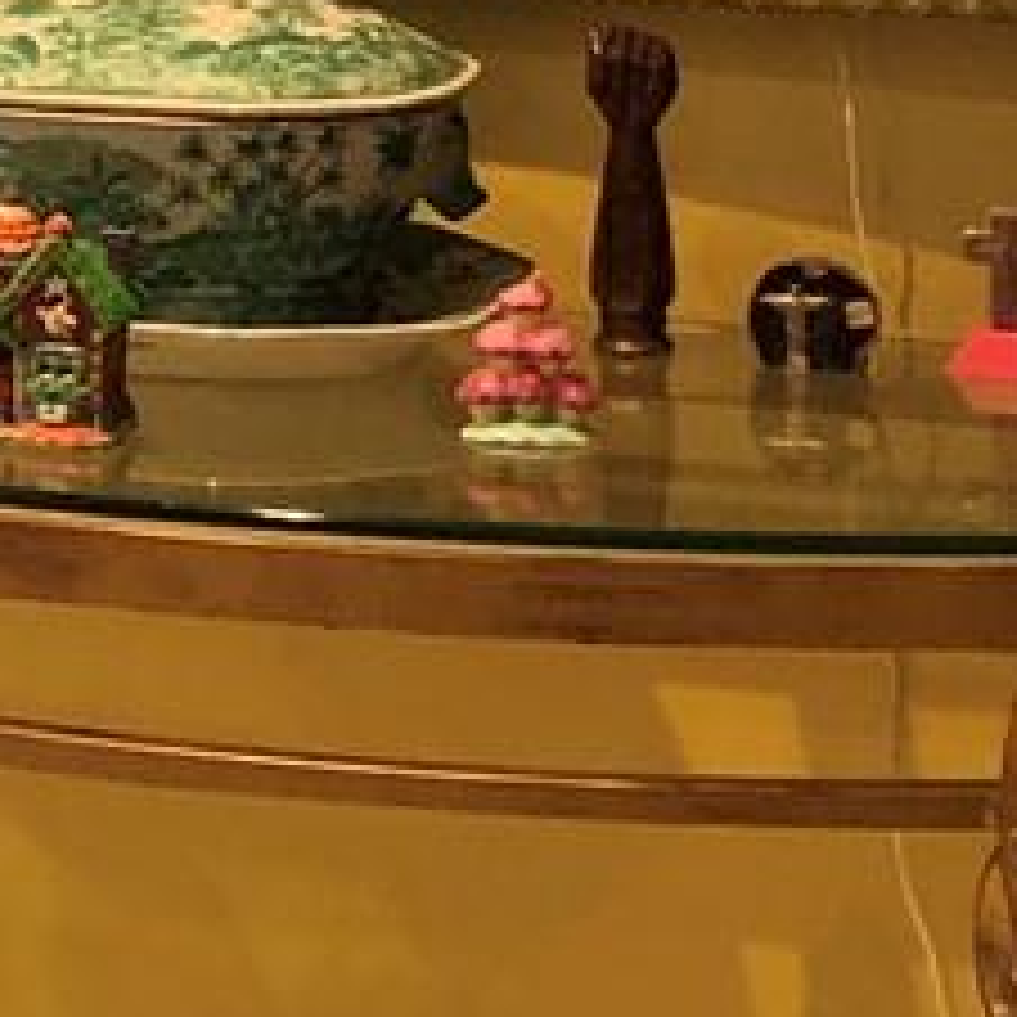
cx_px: -900
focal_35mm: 175
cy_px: -306
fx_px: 5817
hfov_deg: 9.4
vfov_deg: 9.8
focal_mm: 4
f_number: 1.8
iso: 25
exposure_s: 1/40
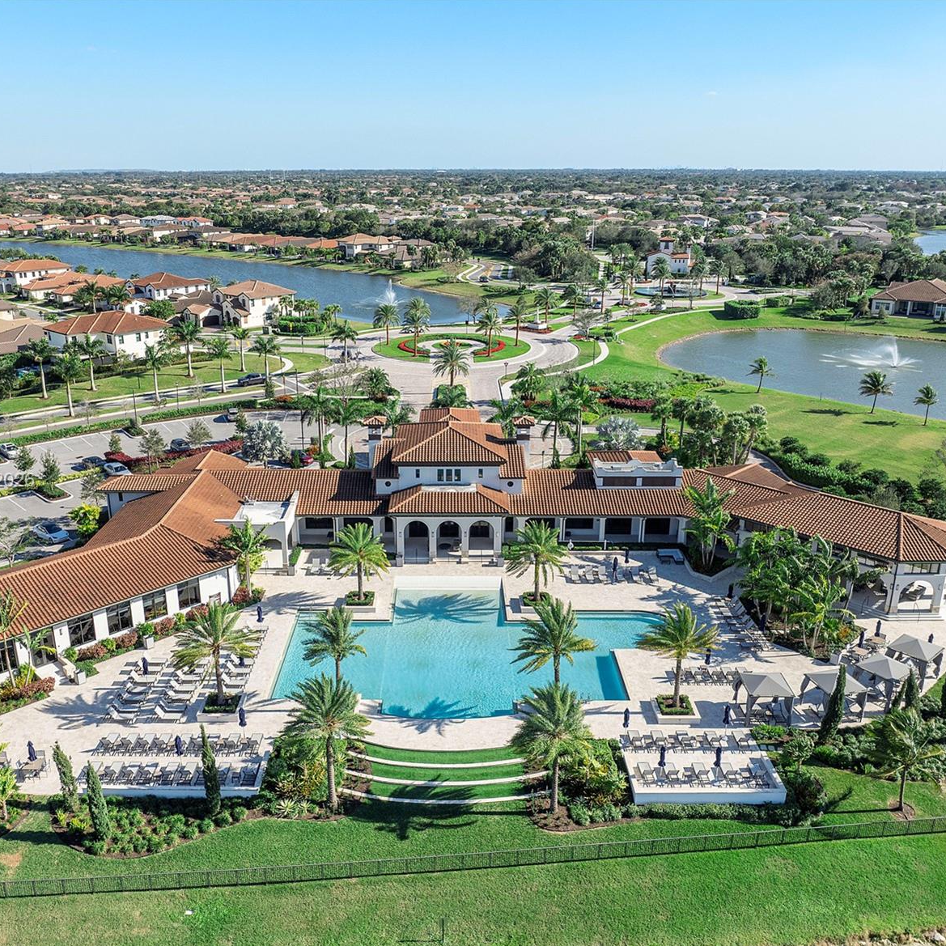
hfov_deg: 55.5
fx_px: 897
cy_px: 482
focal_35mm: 29
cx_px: 431
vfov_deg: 55.6
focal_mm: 12.29
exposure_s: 1/1600
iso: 100
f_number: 2.8
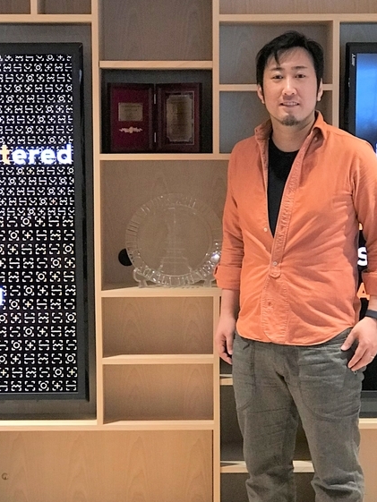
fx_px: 1510
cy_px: 326
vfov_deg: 18.8
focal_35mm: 104
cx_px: 216
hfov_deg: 14.2
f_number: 2.8
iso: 250
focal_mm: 6.6
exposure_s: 1/50
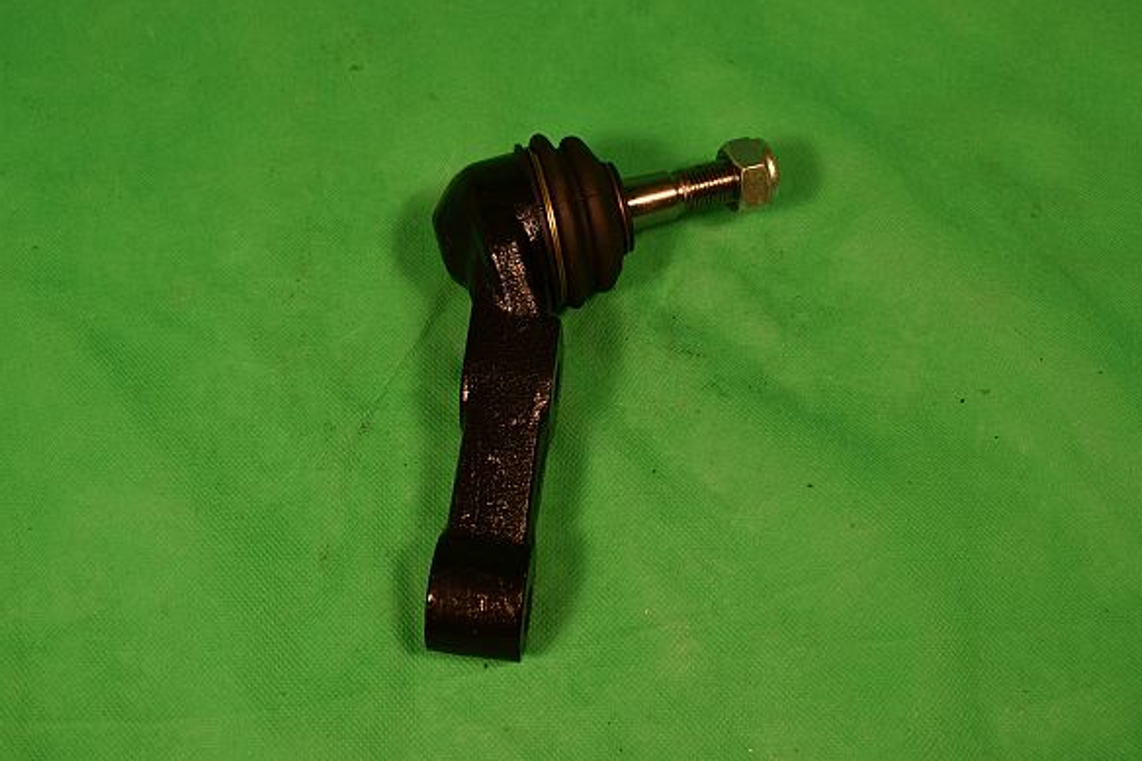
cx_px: 585
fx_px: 1173
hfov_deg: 51.9
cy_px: 374
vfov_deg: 35.9
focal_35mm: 37
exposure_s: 1/250
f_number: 8
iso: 250
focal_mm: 24
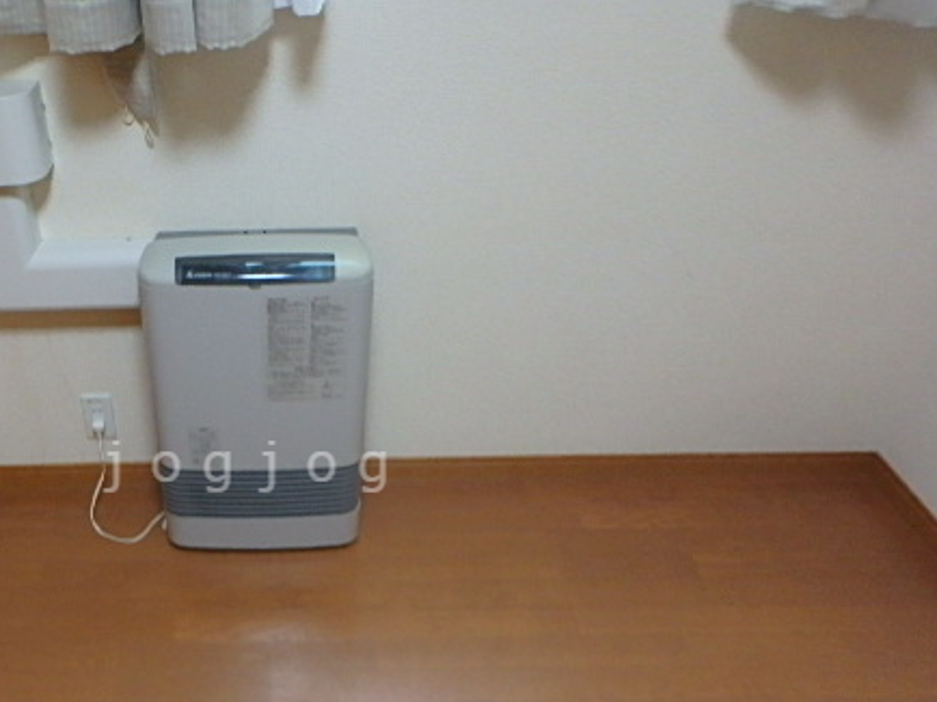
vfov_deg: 44.8
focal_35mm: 31
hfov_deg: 55.9
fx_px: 839
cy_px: 467
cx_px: 250
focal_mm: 3.7
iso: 640
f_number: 3.5
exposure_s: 1/30
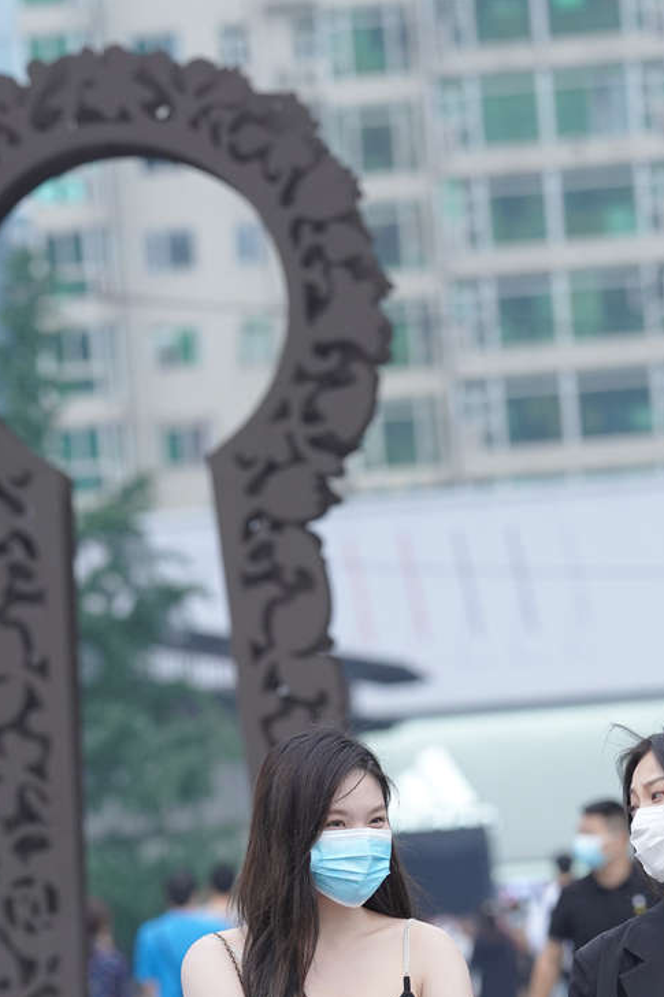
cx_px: 433
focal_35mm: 334
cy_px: 989
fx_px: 9244
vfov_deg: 6.2
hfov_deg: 4.1
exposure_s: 1/400
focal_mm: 135
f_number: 4
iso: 640
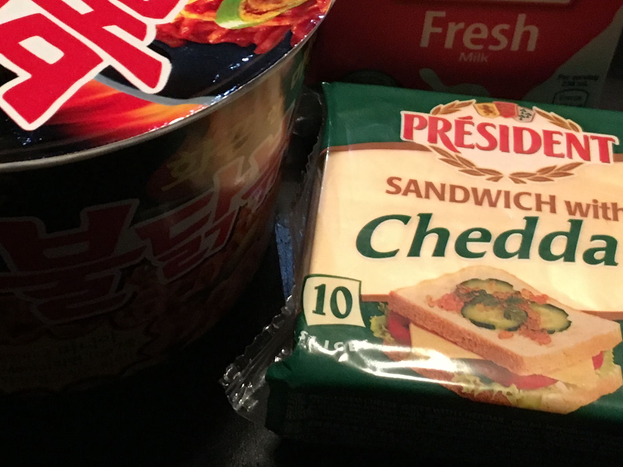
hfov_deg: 26.6
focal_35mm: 73
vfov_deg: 19.9
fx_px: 1314
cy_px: 74
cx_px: 256
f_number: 2.2
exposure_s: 1/20
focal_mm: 4.15
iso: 200
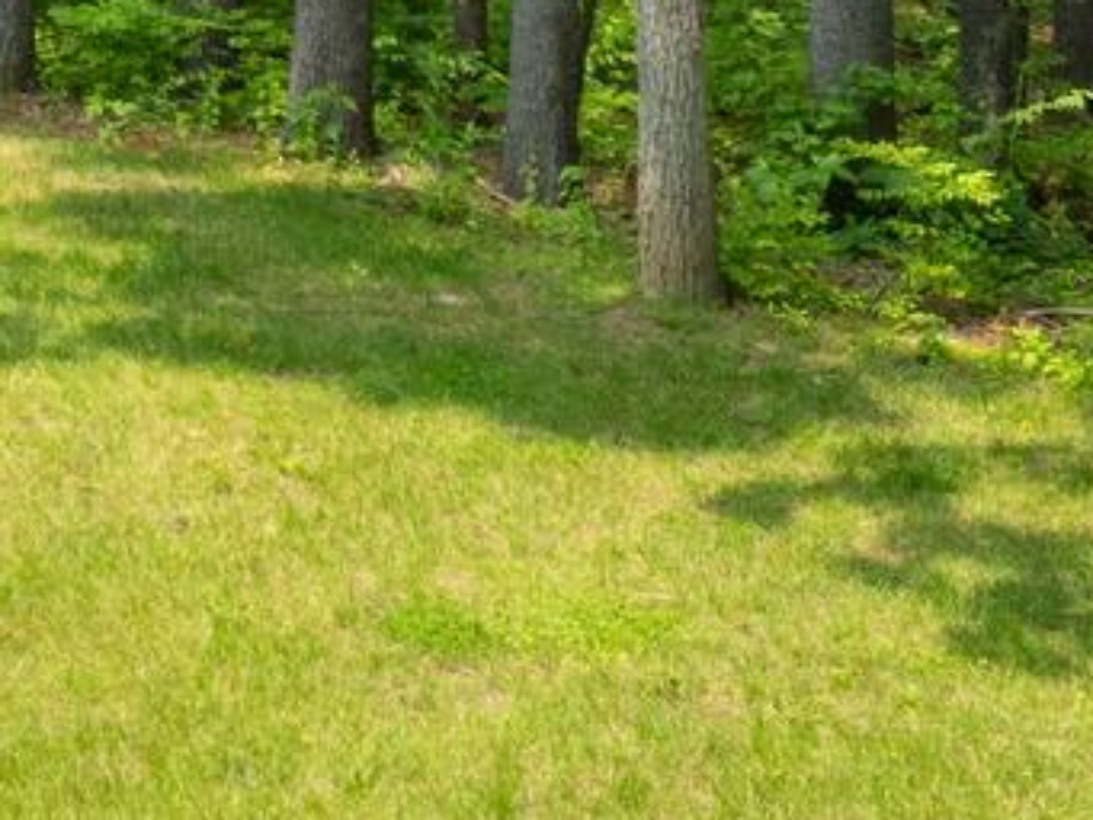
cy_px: -815
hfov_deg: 12.7
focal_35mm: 144
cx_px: -721
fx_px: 4548
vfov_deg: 9.6
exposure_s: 1/120
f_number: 8
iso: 100
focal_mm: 12.29
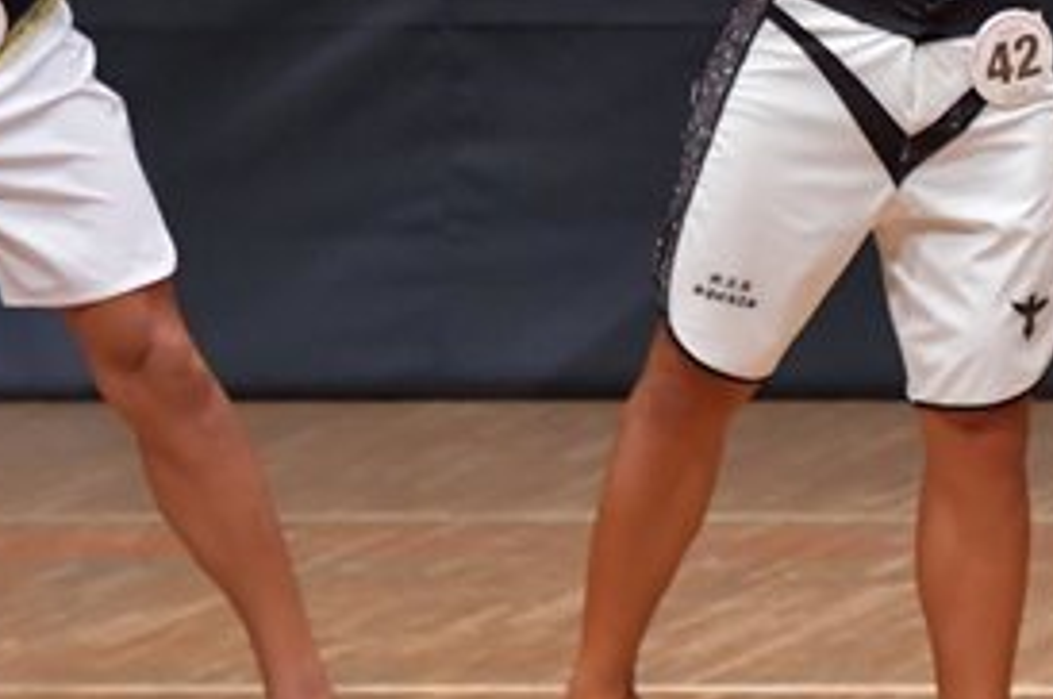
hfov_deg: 2.6
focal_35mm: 807
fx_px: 23576
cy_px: 42
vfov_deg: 1.7
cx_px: 1432
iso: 6400
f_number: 5.6
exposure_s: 1/400
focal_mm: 190
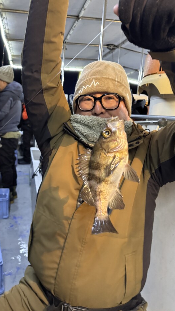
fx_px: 231
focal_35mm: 28
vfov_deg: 67.9
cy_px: 163
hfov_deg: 41.5
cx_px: 90
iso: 1000
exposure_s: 1/30
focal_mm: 6.76
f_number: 1.78
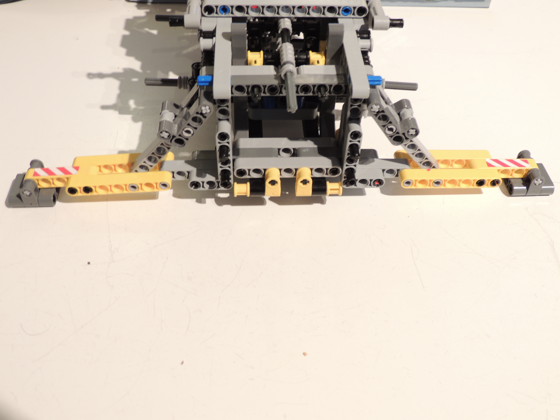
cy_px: 210
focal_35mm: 40
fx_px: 647
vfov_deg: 36.0
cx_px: 280
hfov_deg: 46.8
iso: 100
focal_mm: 7.1
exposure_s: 1/1.6
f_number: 3.7
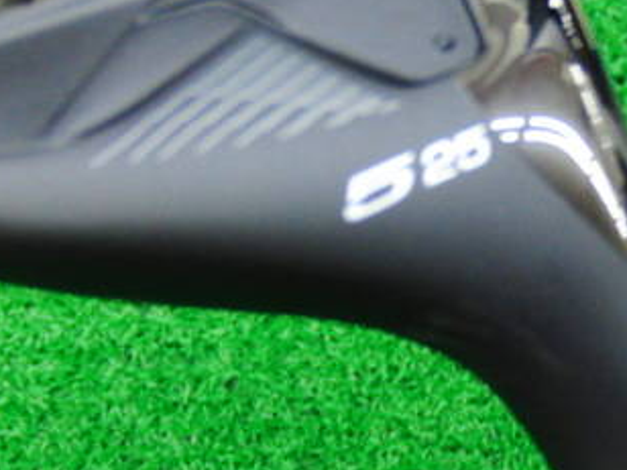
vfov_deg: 19.0
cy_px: 348
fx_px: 1395
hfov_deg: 24.8
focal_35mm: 77
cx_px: 531
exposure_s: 1/20
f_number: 3.6
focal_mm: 6.42
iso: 400
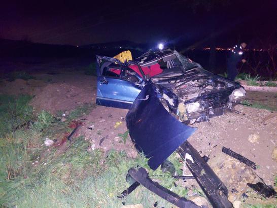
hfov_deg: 69.4
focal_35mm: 25
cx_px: 138
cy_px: 104
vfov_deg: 54.9
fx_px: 200
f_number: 1.8
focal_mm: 4.69
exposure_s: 1/10
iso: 2500
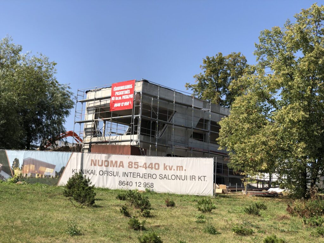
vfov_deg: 28.0
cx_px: 162
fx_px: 487
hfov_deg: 36.8
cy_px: 122
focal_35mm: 52
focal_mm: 6
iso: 16
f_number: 2.4
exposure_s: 1/774
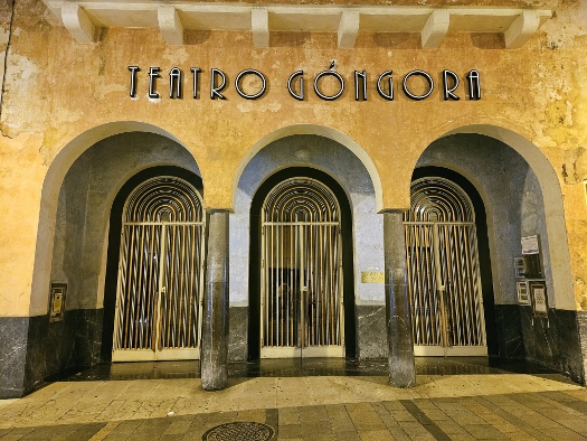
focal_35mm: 23
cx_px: 294
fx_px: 390
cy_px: 220
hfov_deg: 73.9
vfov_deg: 58.9
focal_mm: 5.4
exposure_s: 1/33
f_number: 1.8
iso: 640
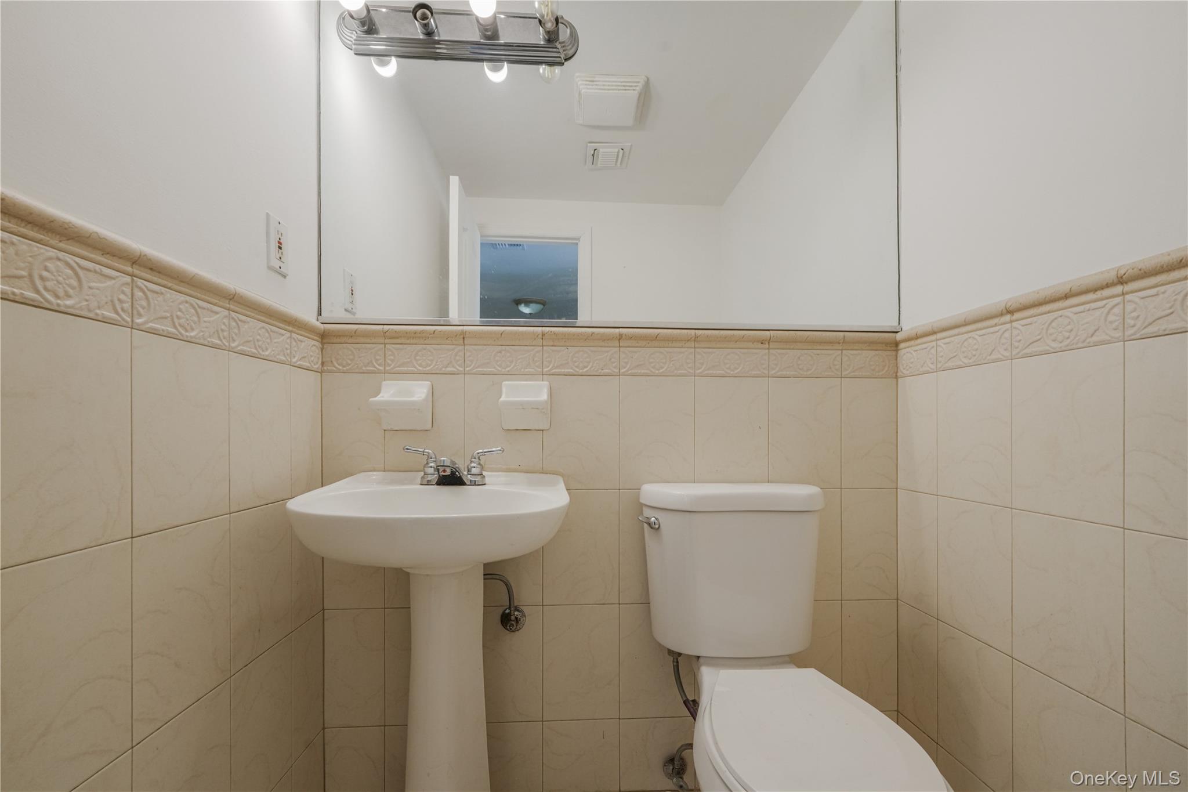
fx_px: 462
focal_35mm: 14
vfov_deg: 81.2
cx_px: 594
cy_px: 396
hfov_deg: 104.3
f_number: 10
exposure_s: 1/400
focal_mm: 14
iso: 1600
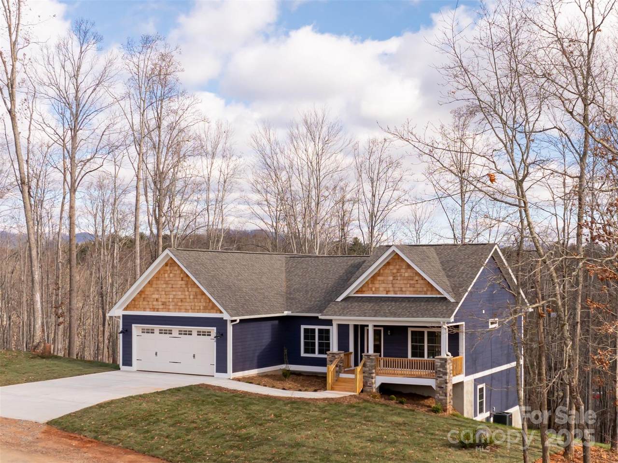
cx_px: 309
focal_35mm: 24
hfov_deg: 71.6
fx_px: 428
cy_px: 232
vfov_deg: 56.8
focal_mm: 12.29
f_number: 2.8
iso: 100
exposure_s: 1/1600
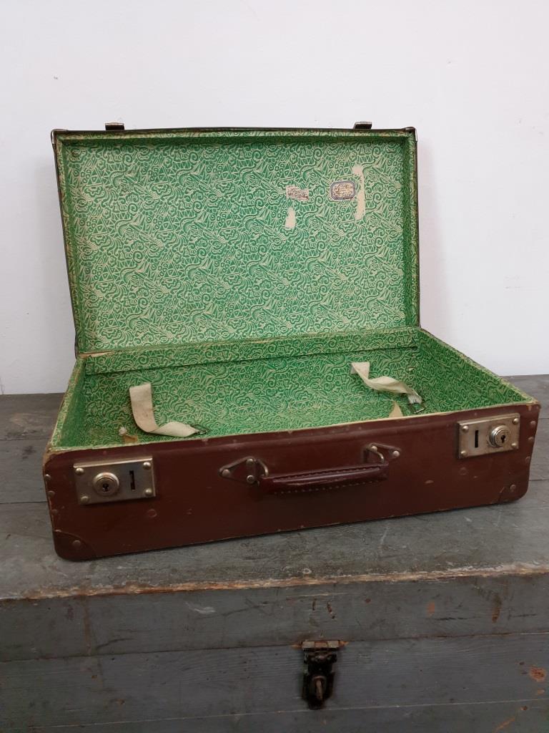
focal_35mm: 26
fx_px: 550
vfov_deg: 67.3
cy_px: 366
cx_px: 274
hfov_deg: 53.1
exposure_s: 1/50
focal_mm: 4.3
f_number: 1.5
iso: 250
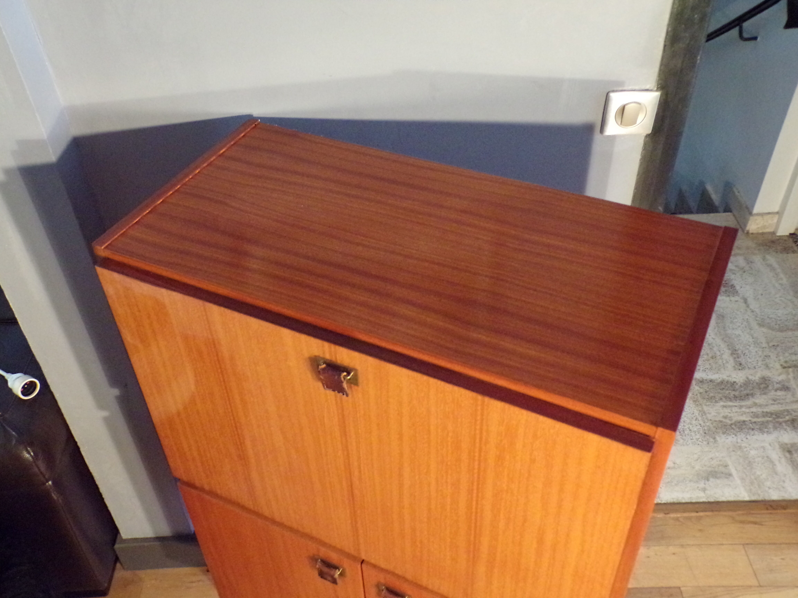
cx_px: 399
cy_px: 299
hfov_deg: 56.8
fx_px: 738
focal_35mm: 32
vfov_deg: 44.2
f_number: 3.2
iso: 800
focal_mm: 5.8
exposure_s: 1/12
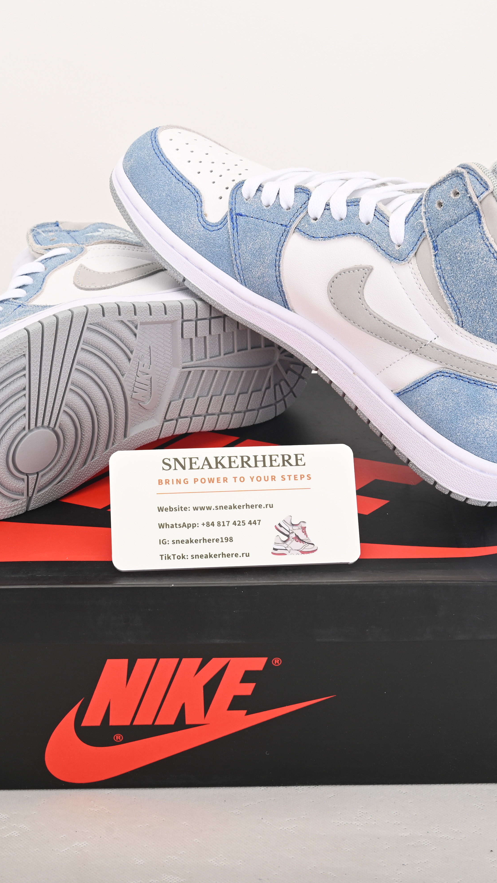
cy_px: 441
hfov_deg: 17.2
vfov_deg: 30.2
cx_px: 198
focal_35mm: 70
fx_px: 1640
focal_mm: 44
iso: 100
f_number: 11
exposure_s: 1/200
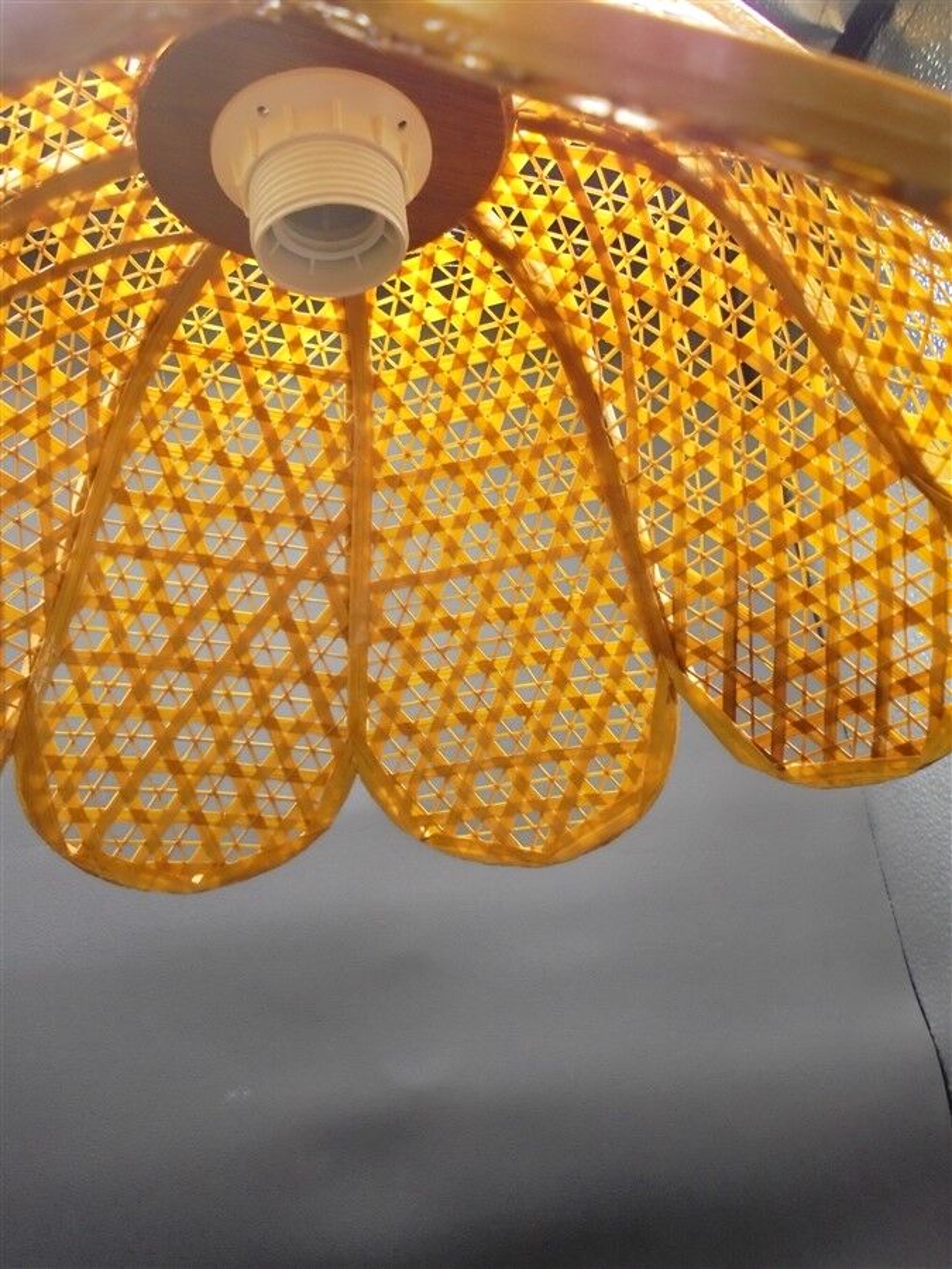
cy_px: 634
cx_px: 476
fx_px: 1063
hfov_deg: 48.2
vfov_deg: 61.7
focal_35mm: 29
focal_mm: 5.3
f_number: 3.7
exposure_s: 1/30
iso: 400
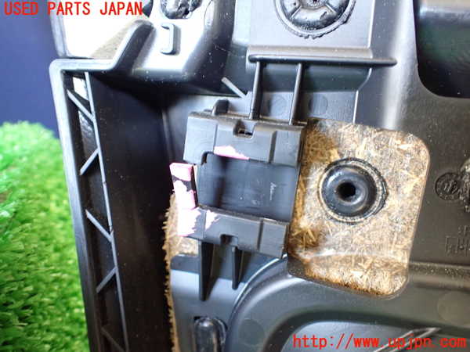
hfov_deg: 60.0
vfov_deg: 46.8
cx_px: 235
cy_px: 176
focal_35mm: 30
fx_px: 407
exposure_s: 1/40
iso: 800
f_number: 2.3
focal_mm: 5.4
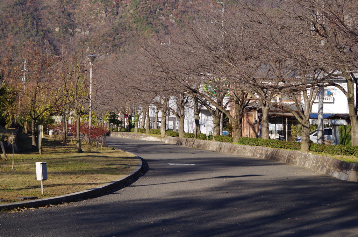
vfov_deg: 16.6
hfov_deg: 24.8
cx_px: 179
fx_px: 814
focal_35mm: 82
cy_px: 118
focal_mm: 55
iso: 100
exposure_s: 1/250
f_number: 5.6
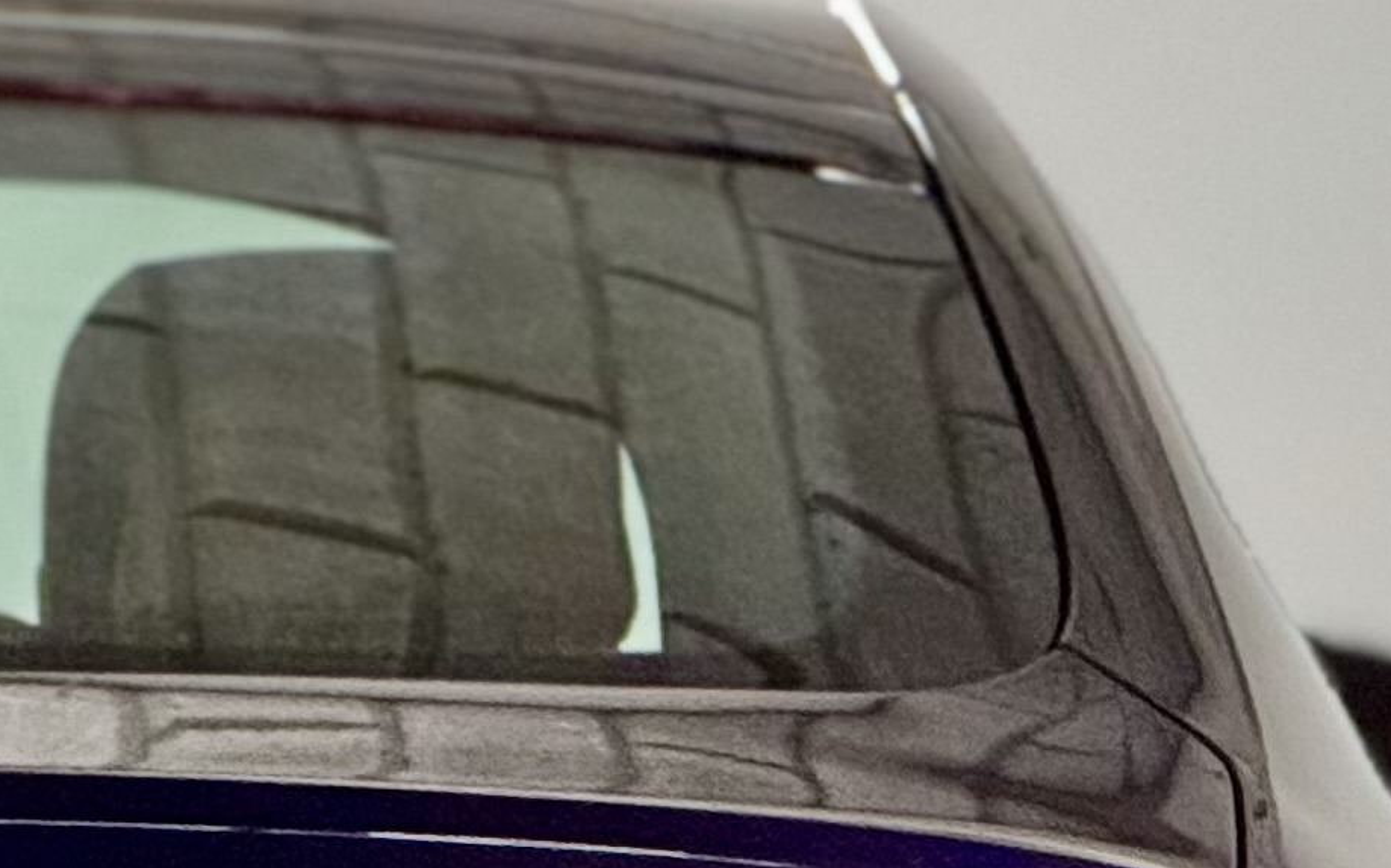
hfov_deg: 3.8
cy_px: 1585
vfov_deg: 2.3
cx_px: -540
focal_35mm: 558
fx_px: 21149
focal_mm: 15.66
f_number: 2.8
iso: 400
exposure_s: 1/60
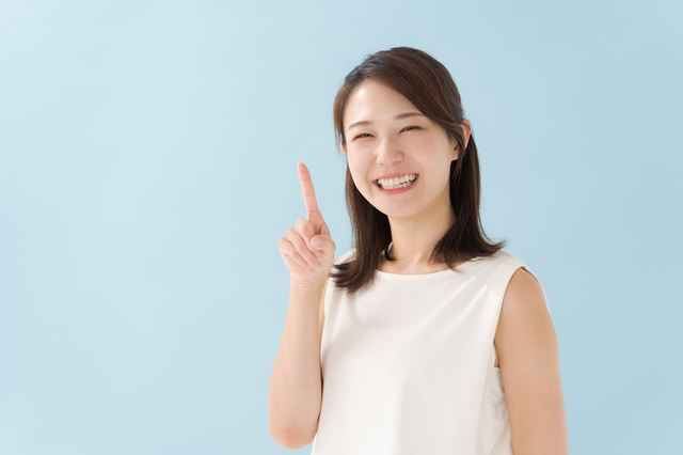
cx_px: 342
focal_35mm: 148
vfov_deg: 9.3
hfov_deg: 13.9
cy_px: 228
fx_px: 2806
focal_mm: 148
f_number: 4
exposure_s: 1/160
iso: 250
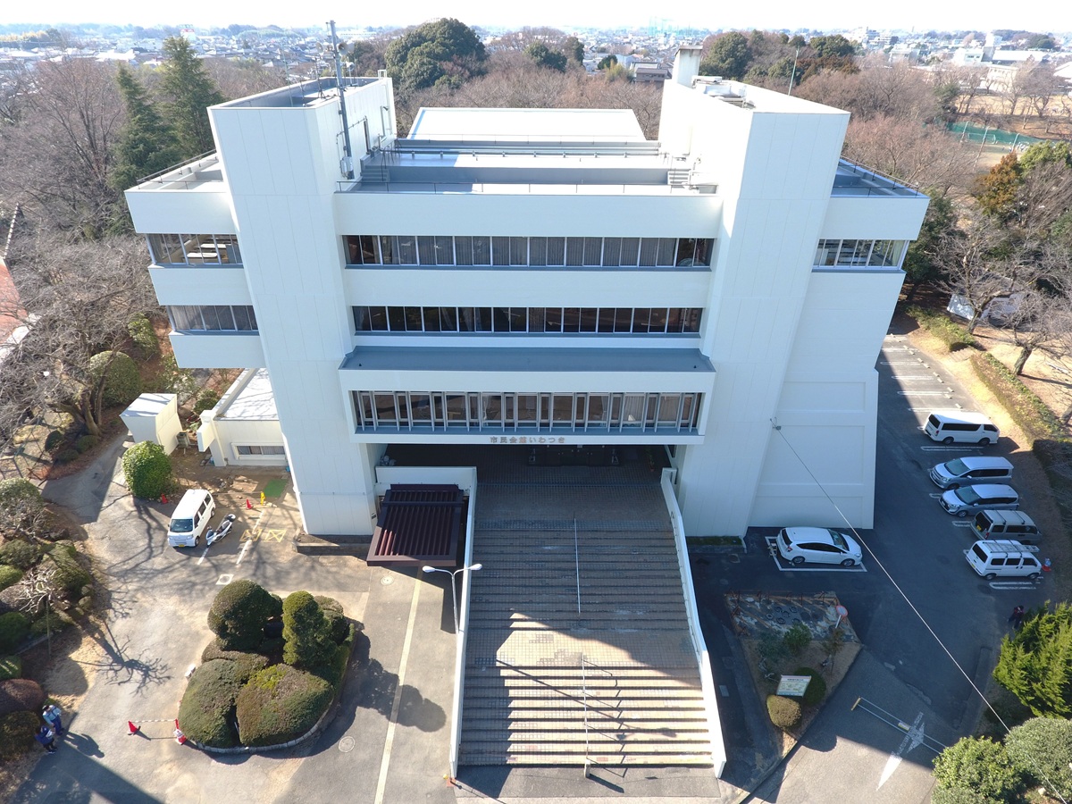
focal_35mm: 20
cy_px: 402
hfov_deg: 81.7
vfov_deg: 66.0
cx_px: 536
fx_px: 619
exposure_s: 1/158
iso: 100
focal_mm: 3.61
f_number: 2.8
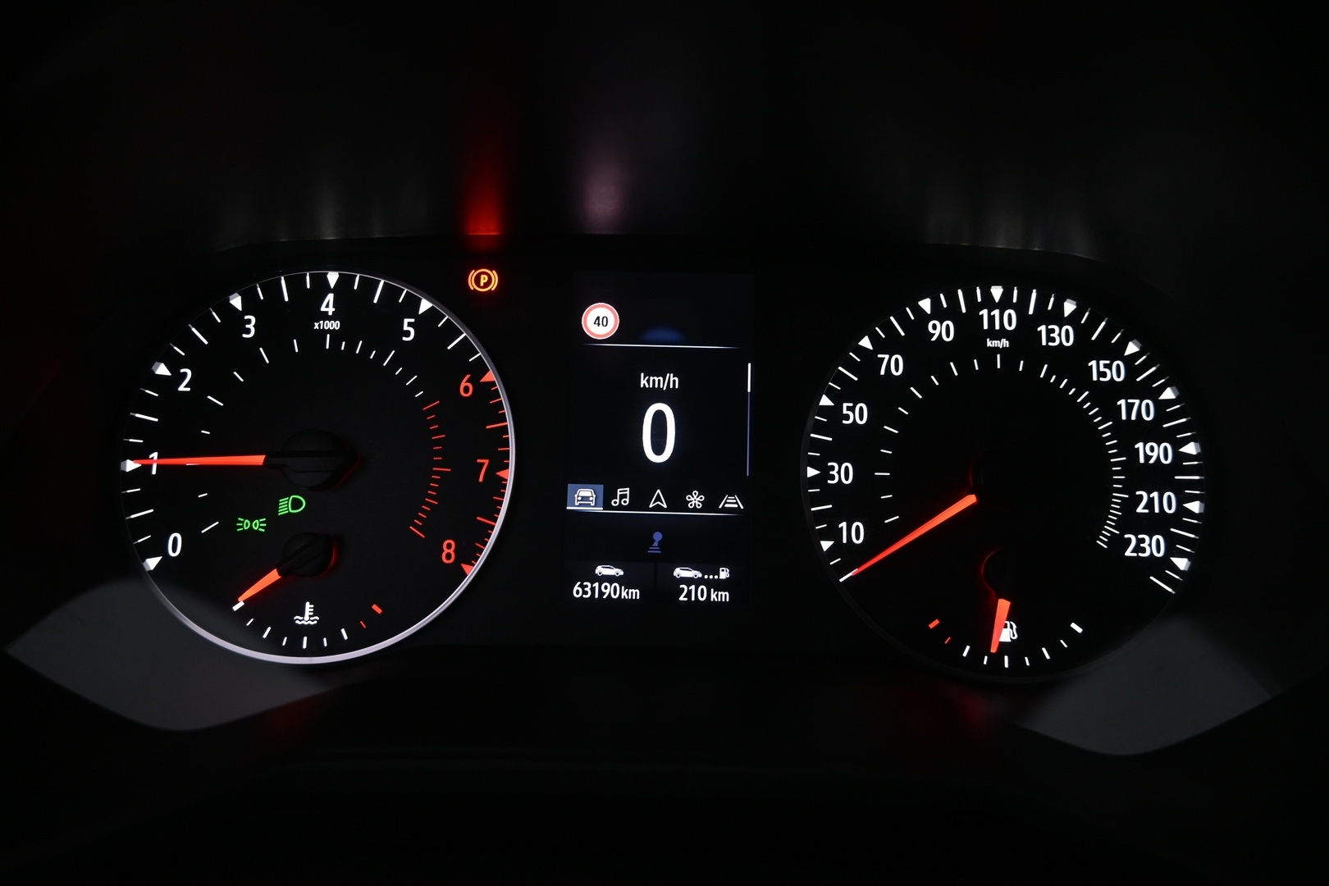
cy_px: 443
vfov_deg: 53.1
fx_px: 886
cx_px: 664
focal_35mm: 24
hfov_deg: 73.7
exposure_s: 1/25
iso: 400
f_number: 3.5
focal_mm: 16
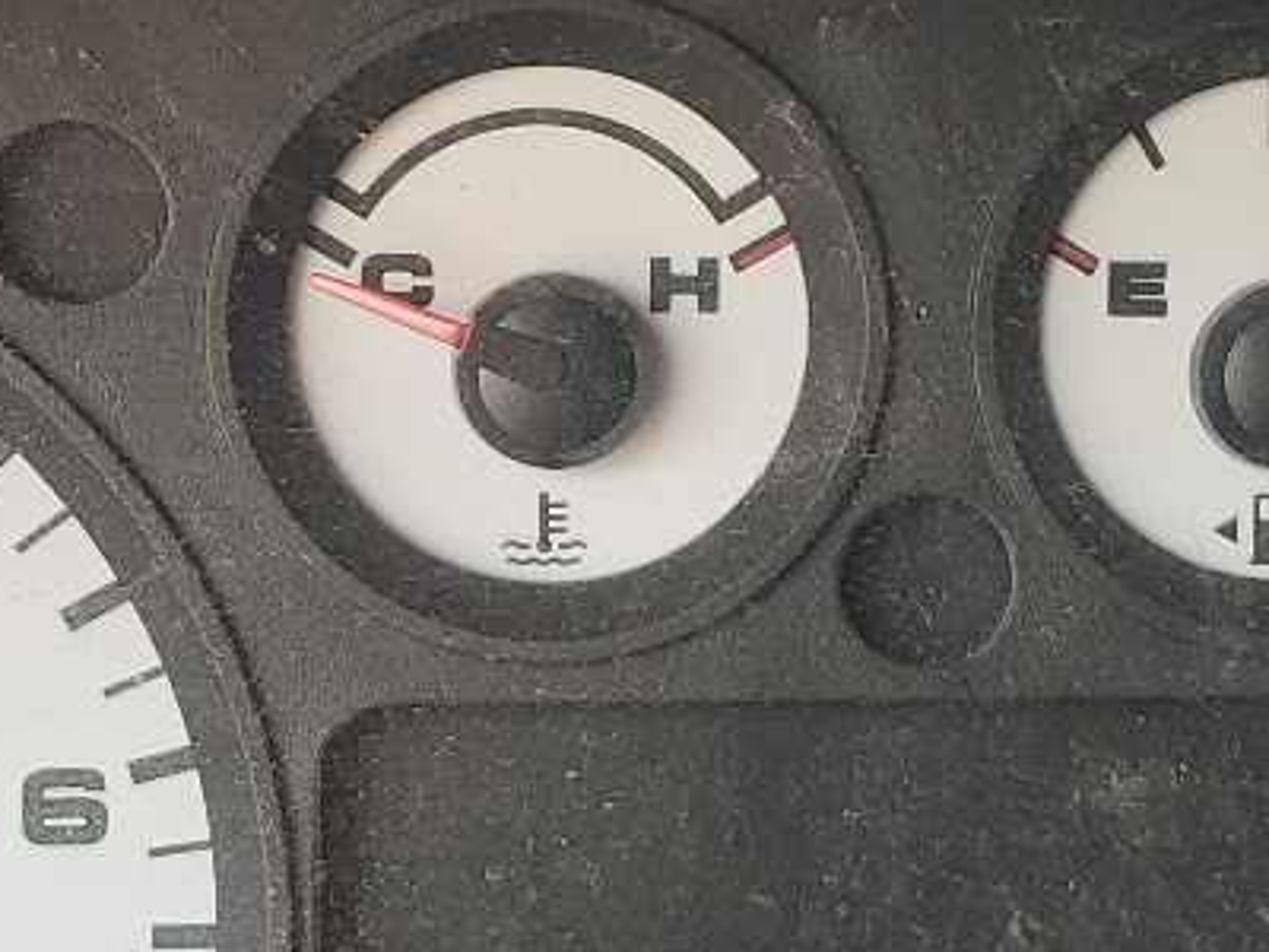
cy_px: 428
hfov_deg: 18.8
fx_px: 3813
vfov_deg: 14.2
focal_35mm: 104
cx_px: 866
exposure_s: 1/217
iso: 50
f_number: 1.5
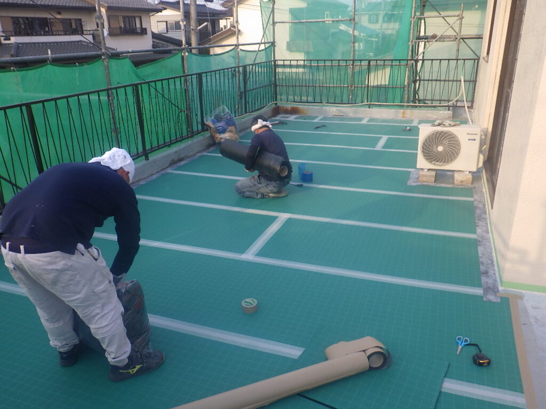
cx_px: 273
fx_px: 442
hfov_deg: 63.4
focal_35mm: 28
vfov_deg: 49.7
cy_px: 204
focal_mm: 5
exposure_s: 1/200
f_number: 4.2
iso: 125
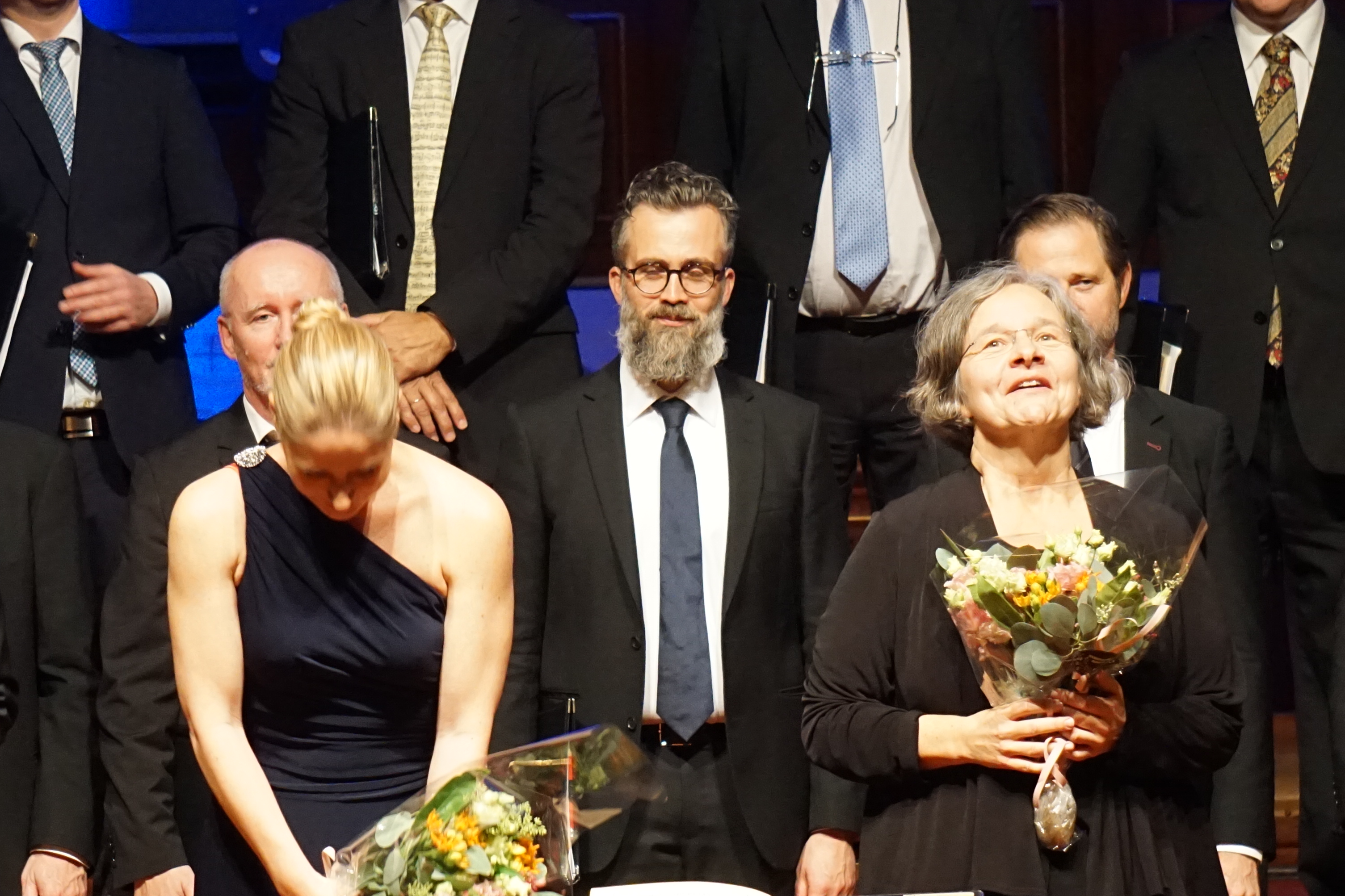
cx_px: 774
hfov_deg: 6.6
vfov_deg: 4.4
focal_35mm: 311
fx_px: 11617
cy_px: 671
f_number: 5.6
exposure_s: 1/80
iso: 3200
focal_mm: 104
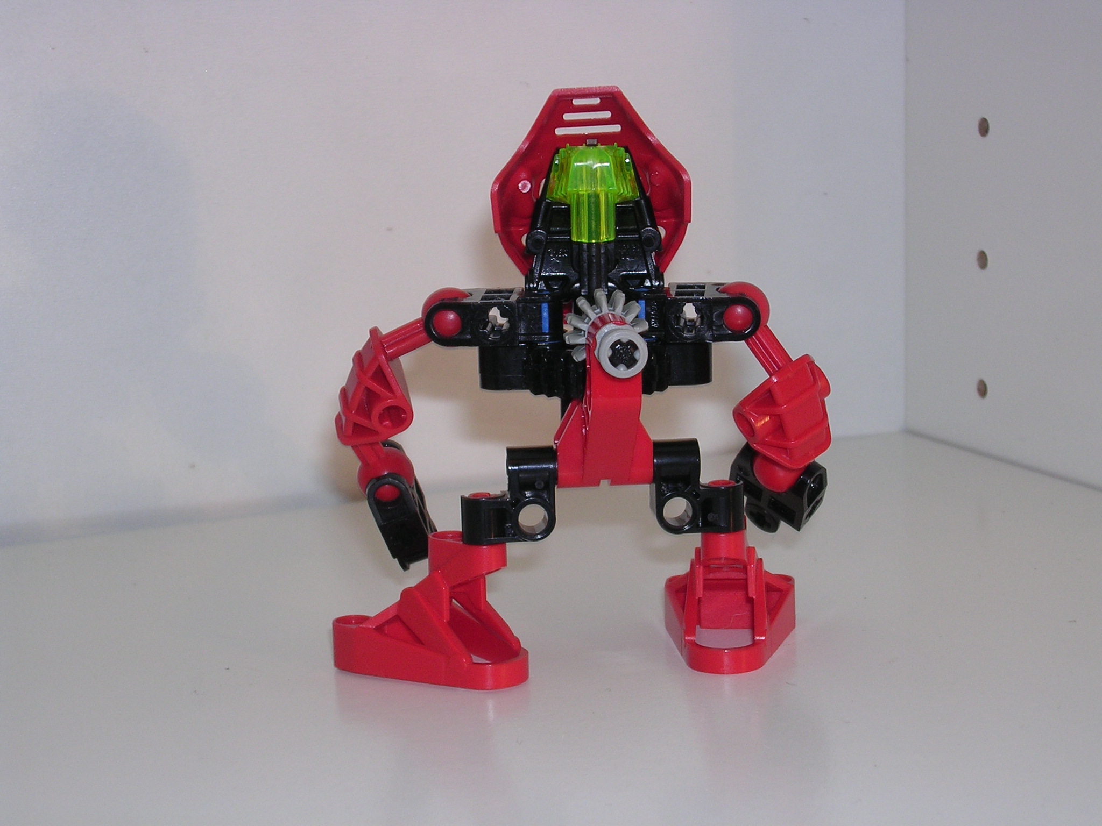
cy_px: 413
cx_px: 551
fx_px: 2006
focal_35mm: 63
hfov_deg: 30.7
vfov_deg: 23.3
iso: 100
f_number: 3.5
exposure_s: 1/60.1
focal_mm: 9.6
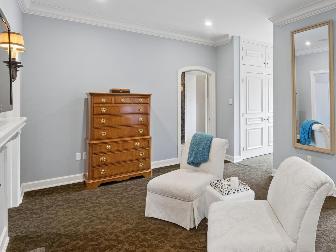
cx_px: 237
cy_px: 100
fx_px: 231
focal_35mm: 24
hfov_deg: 69.0
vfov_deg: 56.8
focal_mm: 15.5
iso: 2000
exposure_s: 1/160
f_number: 5
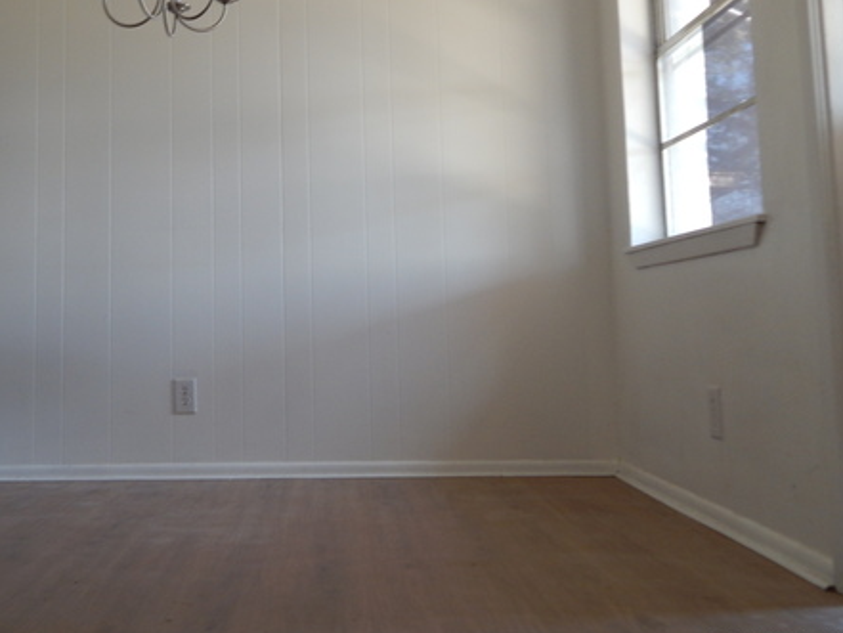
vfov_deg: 31.9
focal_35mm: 45
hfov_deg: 41.2
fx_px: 1096
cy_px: 197
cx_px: 243
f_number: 3.2
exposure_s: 1/30
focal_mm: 5.6
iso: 125
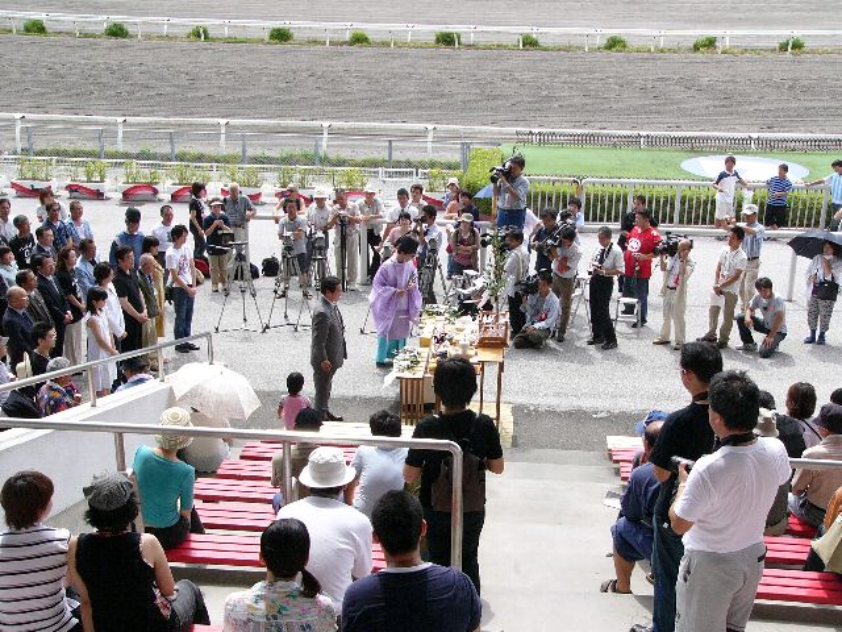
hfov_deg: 38.9
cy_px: 316
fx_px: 1192
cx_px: 421
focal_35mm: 49
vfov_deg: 29.7
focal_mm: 8.1
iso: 100
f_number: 2.8
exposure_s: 1/1000
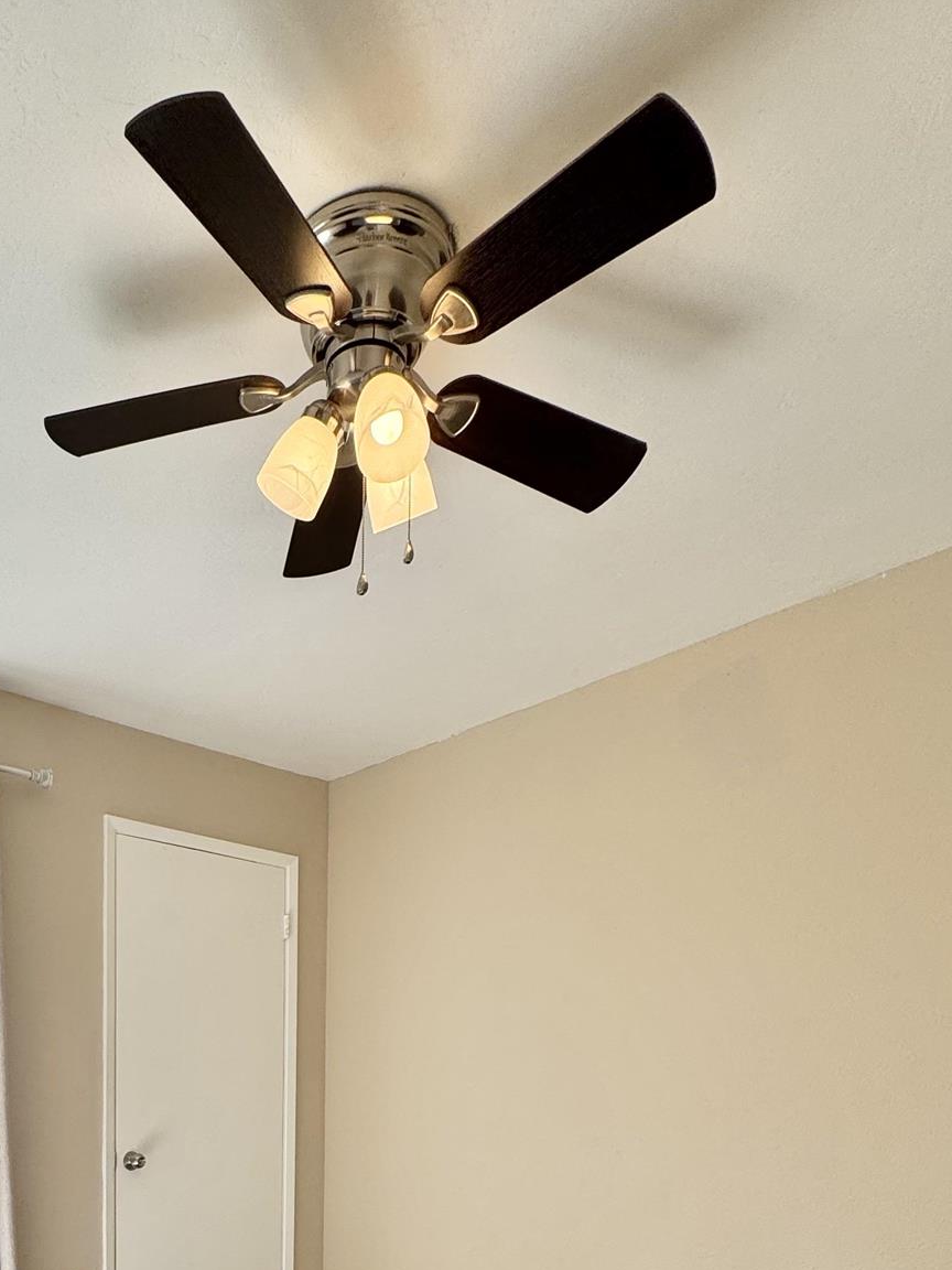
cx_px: 220
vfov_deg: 53.5
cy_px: 1196
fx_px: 1027
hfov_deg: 47.6
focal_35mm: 28
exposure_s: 1/141
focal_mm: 2.22
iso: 40
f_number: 2.2
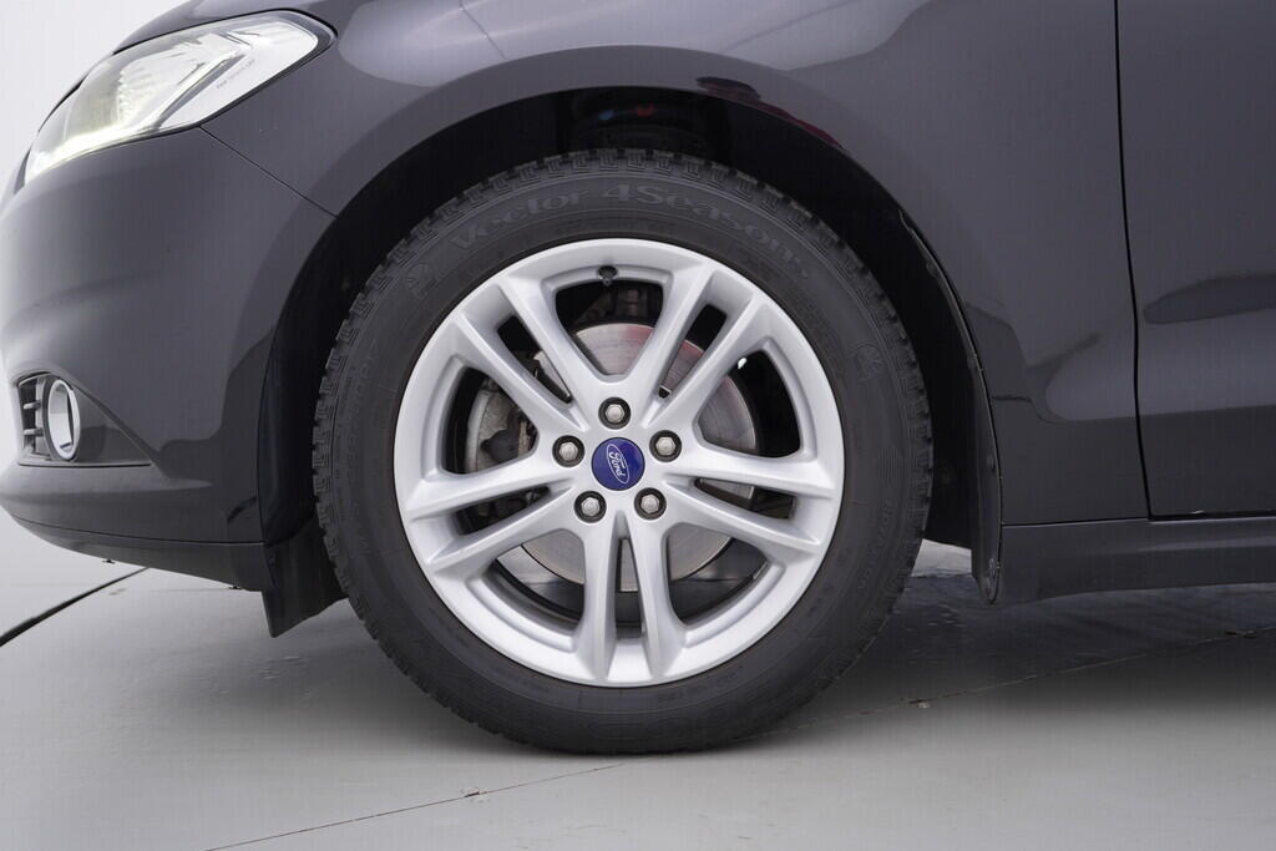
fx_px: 1276
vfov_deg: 36.9
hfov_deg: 53.1
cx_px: 638
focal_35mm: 36
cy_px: 426
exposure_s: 1/60
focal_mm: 24
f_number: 3.5
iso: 125
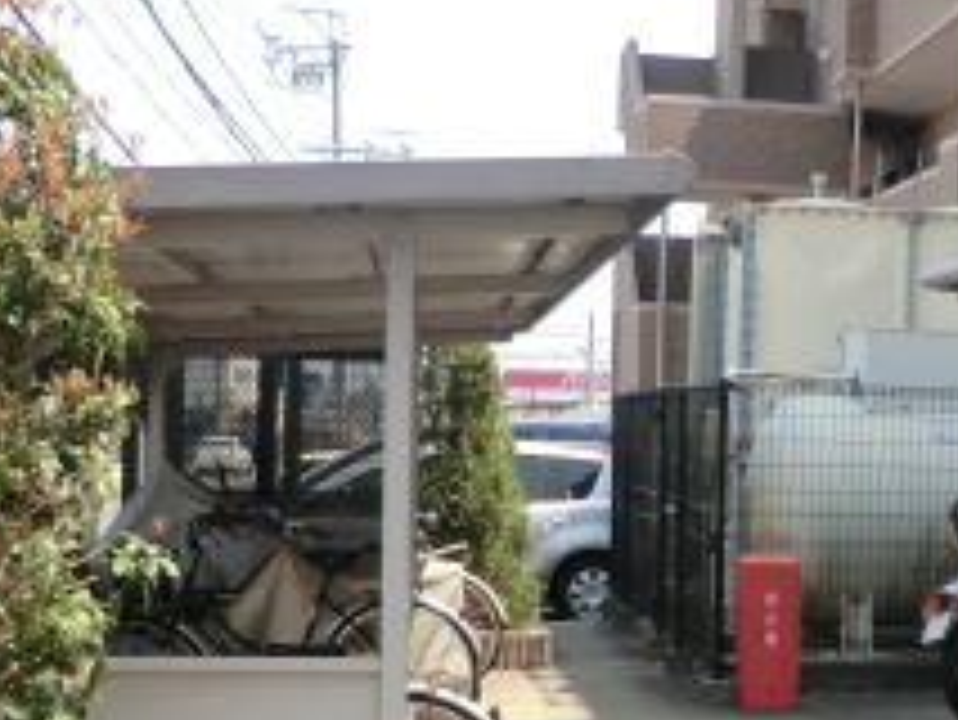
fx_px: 1994
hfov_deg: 25.7
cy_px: 522
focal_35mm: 72
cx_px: 945
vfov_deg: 20.3
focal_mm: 4.3
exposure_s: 1/400
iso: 80
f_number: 3.2
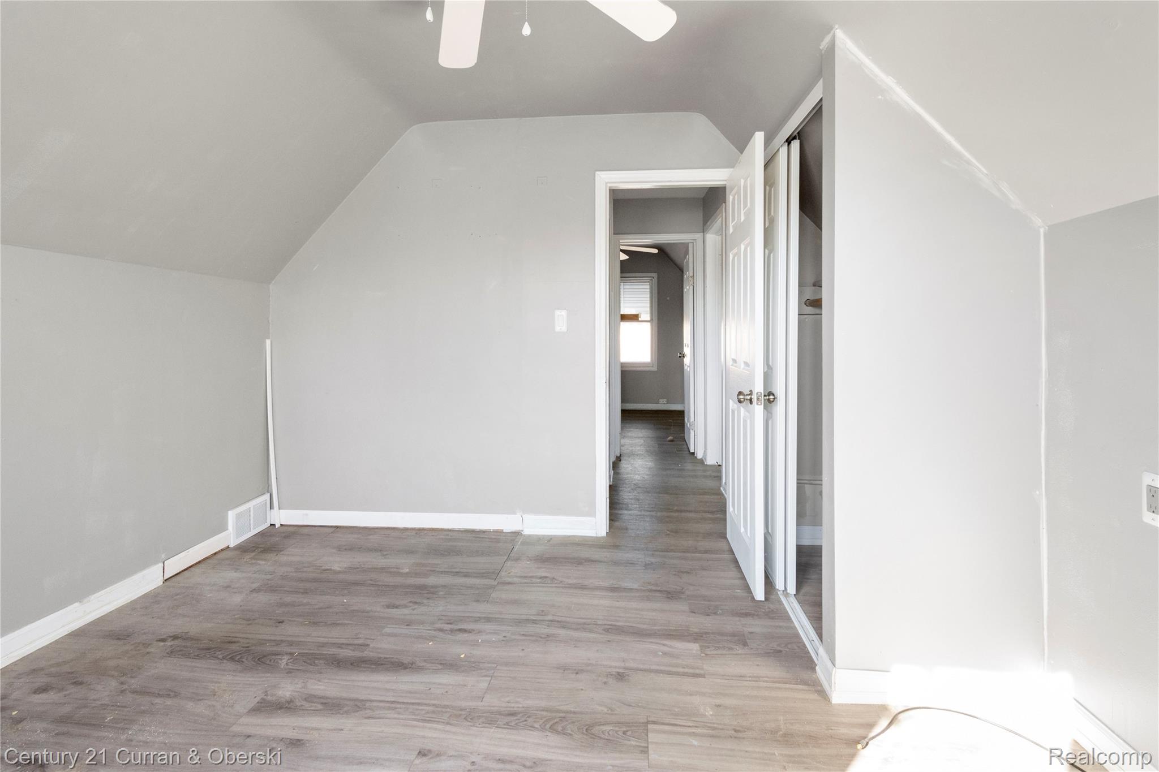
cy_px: 386
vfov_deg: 77.3
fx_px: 483
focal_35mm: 15
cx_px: 580
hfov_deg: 100.4
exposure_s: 1/13
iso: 640
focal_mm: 10
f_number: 11
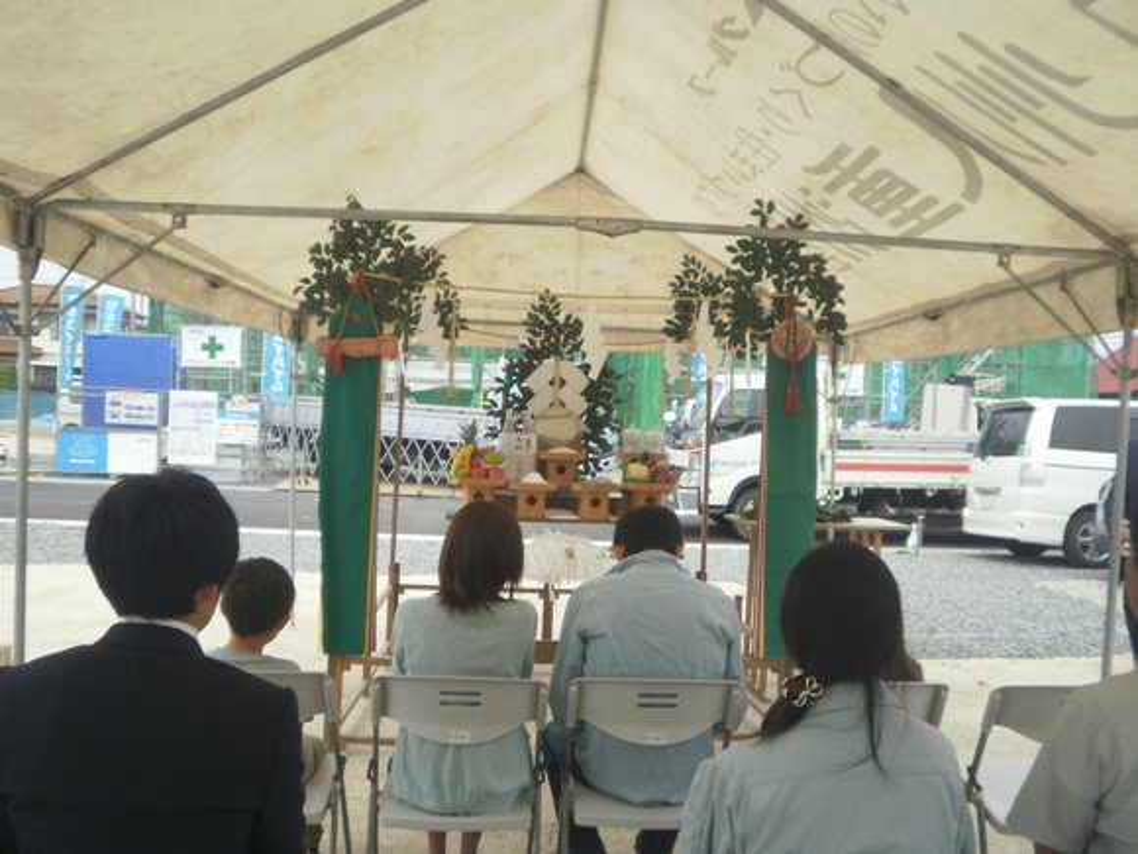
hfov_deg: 58.4
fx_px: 1019
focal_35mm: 31
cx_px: 569
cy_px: 427
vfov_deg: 45.4
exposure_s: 1/500
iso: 100
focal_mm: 5.45
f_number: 2.9
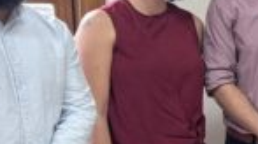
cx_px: 505
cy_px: 160
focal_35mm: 137
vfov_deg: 8.7
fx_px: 935
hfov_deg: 13.6
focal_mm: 6.76
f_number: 1.78
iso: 250
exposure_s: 1/60
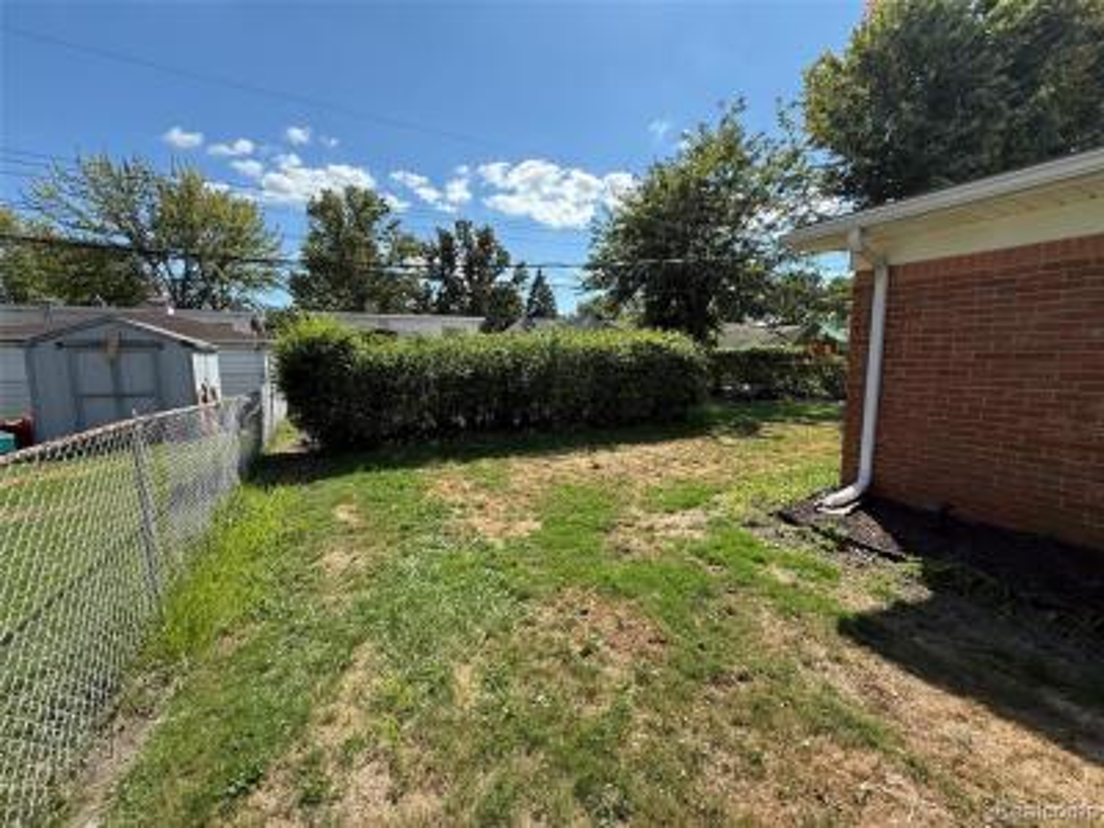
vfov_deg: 85.7
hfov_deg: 102.1
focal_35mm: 14
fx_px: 446
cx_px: 552
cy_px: 414
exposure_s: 1/1211
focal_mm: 2.22
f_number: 2.2
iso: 64
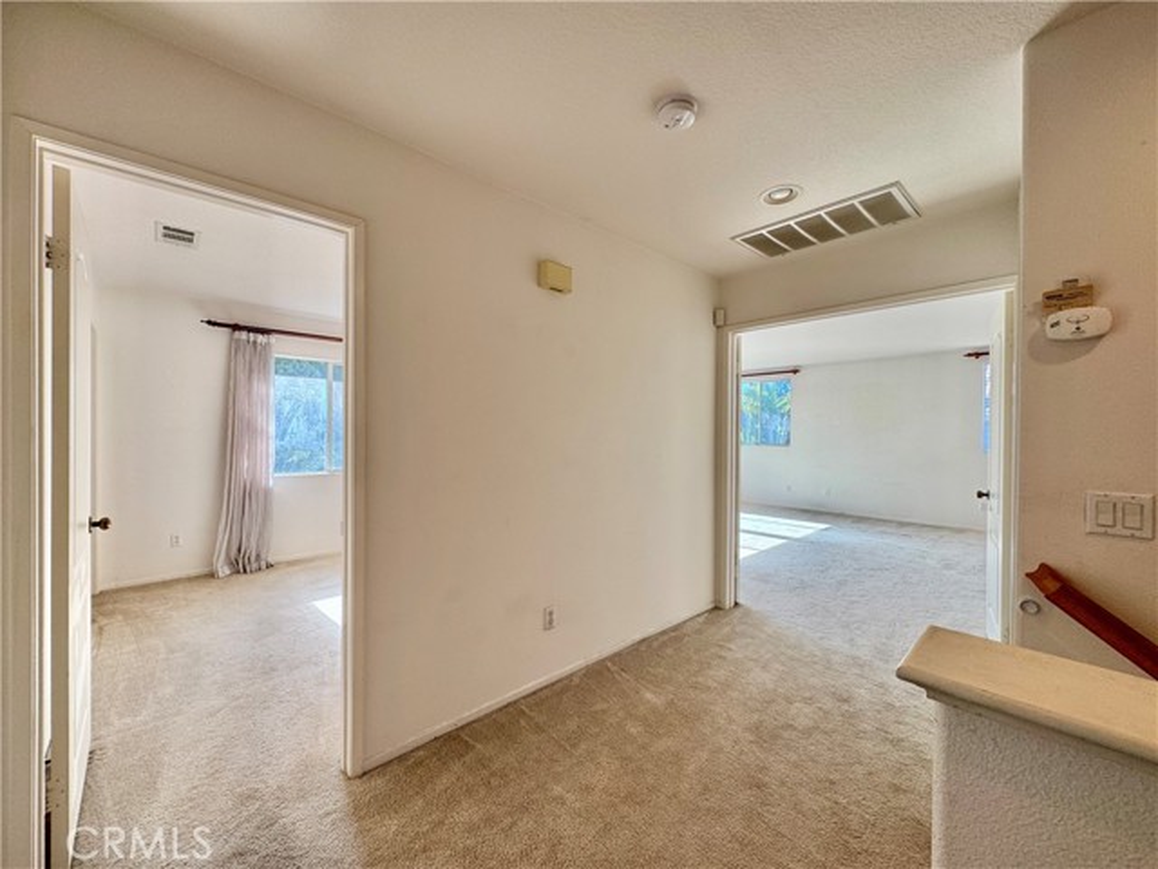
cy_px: 434
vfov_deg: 85.7
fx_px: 468
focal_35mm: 14
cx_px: 579
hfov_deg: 102.1
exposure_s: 1/120
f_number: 2.2
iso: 64
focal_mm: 2.22
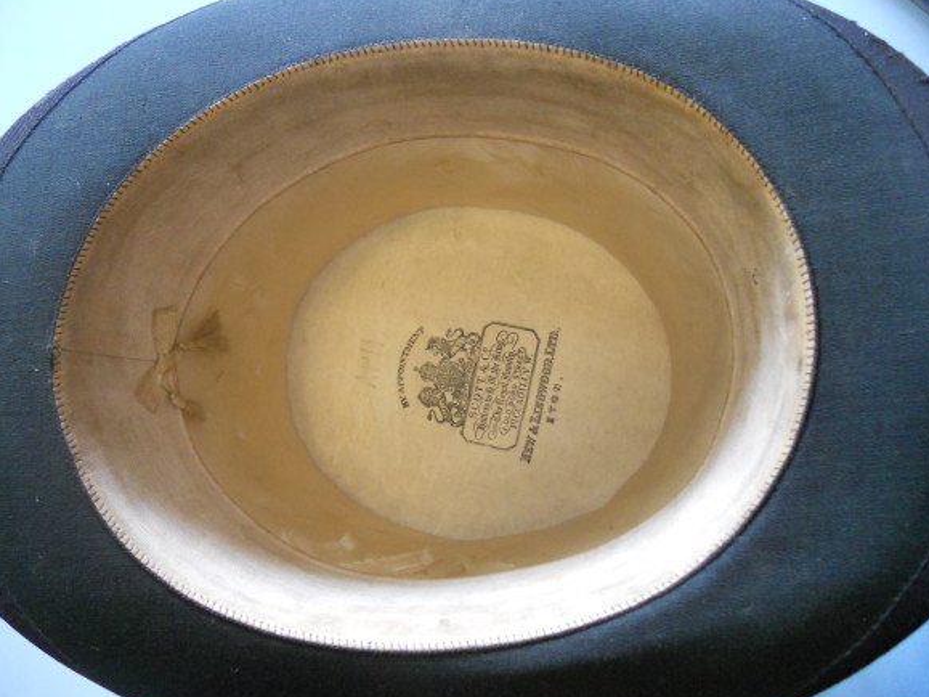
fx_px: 751
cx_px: 454
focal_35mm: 28
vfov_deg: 49.7
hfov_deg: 63.4
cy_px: 357
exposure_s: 1/10
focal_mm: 4.9
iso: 400
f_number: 3.2
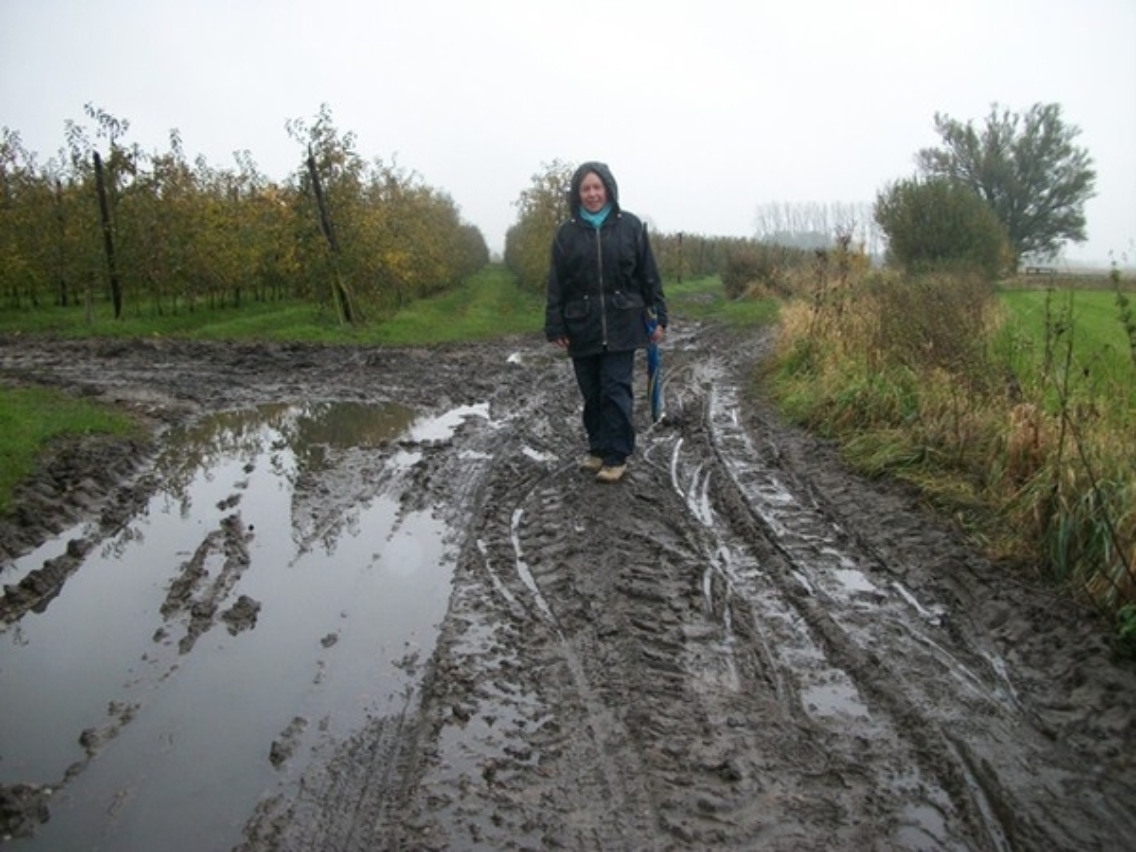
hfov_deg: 56.8
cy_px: 426
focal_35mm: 32
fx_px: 1050
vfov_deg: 44.2
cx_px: 568
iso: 80
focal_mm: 5.7
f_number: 2.9
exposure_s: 1/160
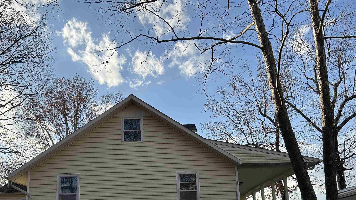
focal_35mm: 34
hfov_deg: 57.8
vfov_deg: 33.8
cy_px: 156
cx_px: 152
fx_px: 321
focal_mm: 5.7
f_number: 1.5
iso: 50
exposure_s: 1/3356
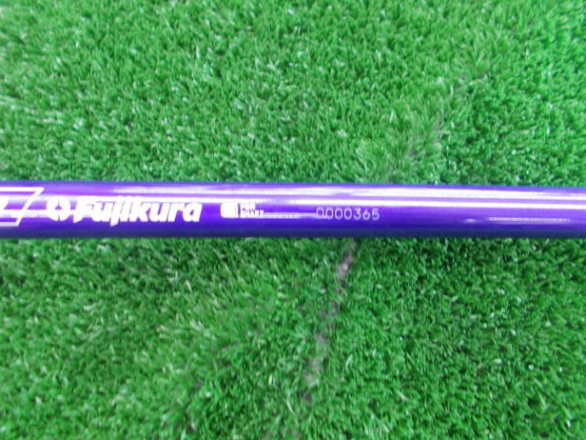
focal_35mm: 27
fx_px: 457
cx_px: 300
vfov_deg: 51.4
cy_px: 220
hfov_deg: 65.3
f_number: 3.2
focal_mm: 4.6
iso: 200
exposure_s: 1/13
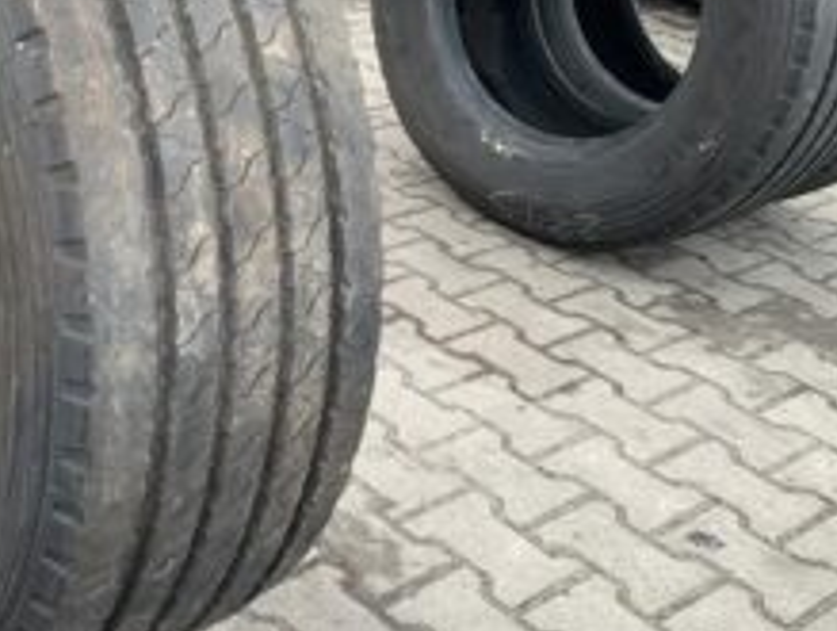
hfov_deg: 35.2
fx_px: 1235
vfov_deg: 28.5
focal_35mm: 51
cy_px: 228
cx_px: 80
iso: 32
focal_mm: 4.25
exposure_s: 1/121
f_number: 1.8
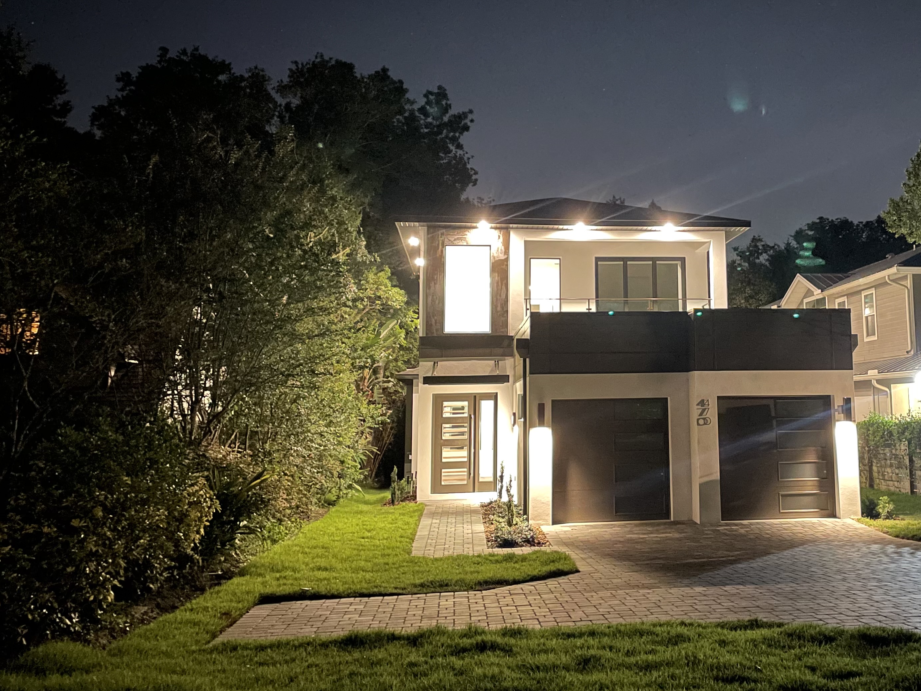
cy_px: 270
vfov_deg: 37.5
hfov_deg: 47.9
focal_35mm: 38
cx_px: 635
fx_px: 1011
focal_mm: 4.2
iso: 640
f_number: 1.6
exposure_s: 1/4
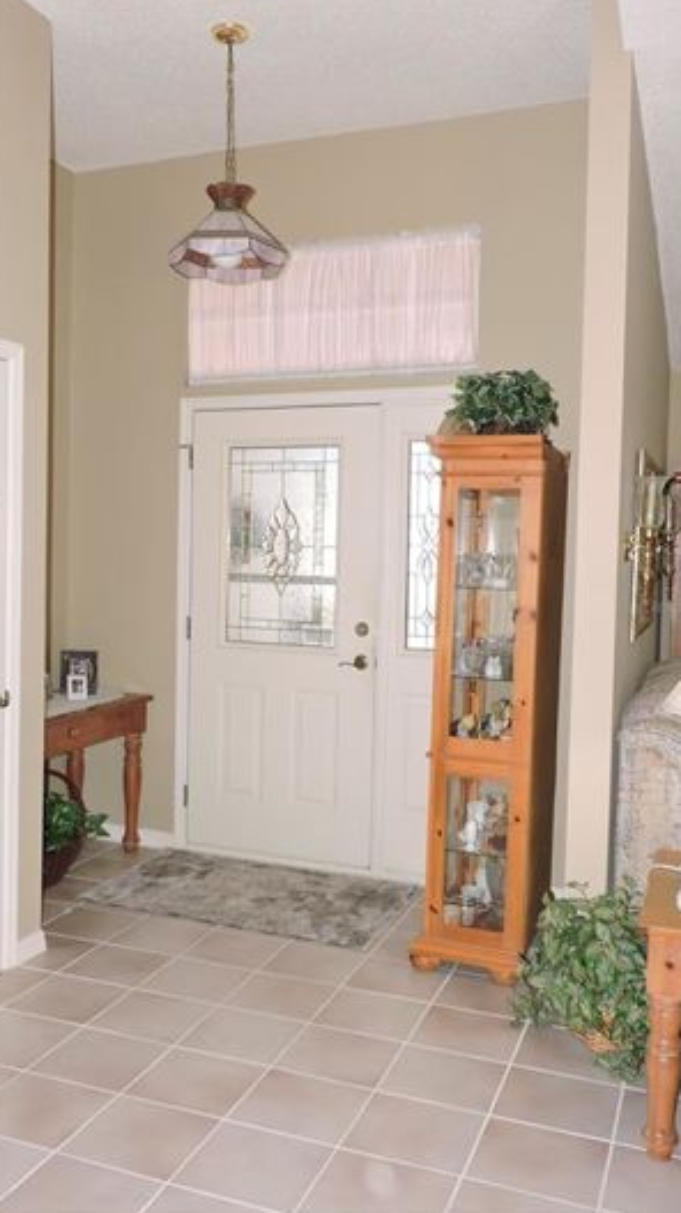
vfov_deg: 59.5
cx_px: 259
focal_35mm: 33
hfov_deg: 35.4
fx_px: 1061
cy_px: 605
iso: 200
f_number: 3.1
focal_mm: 5.4
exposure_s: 1/30
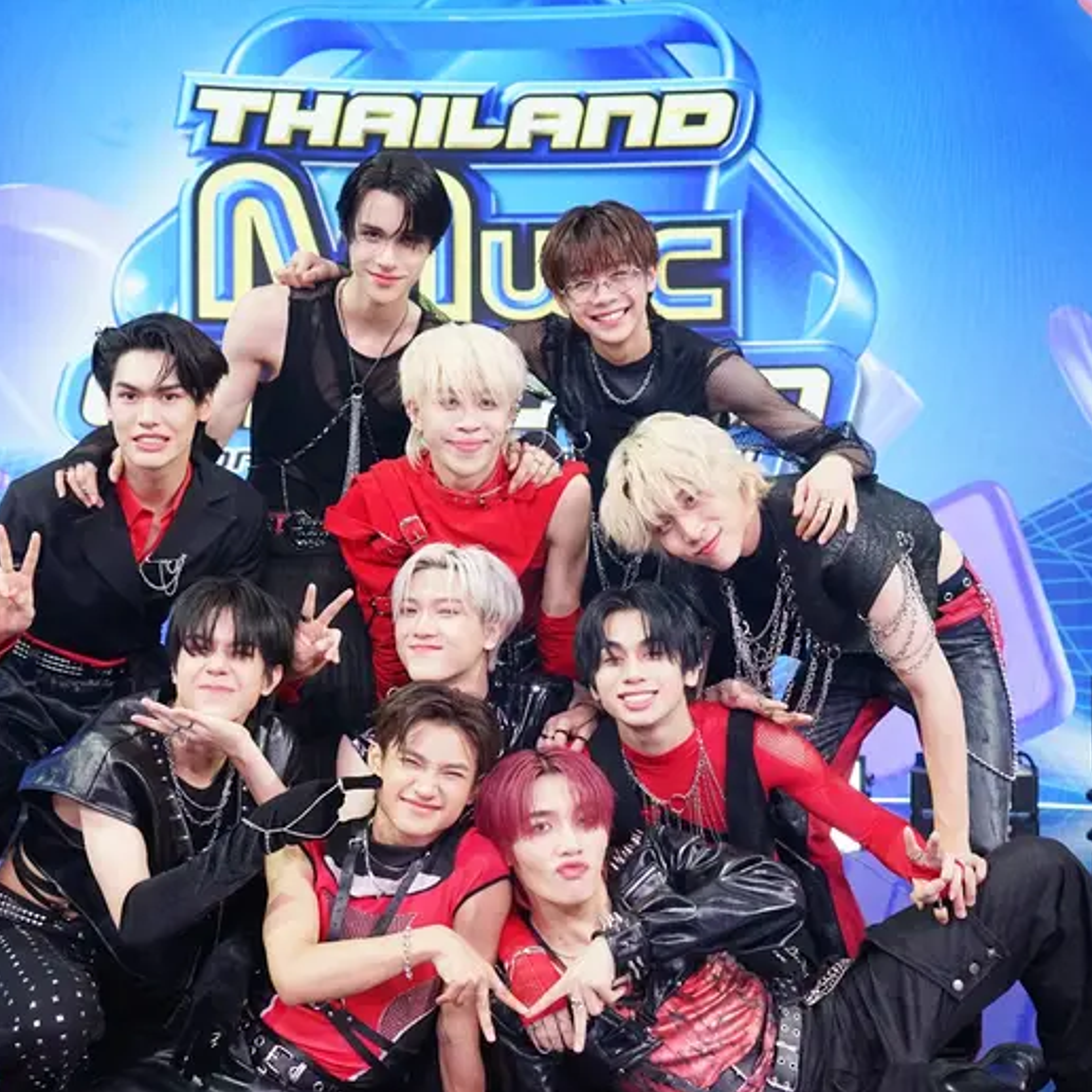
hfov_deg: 37.5
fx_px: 1606
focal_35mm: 45
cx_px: 478
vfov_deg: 37.6
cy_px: 548
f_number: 4.5
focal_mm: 35
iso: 3200
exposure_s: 1/320
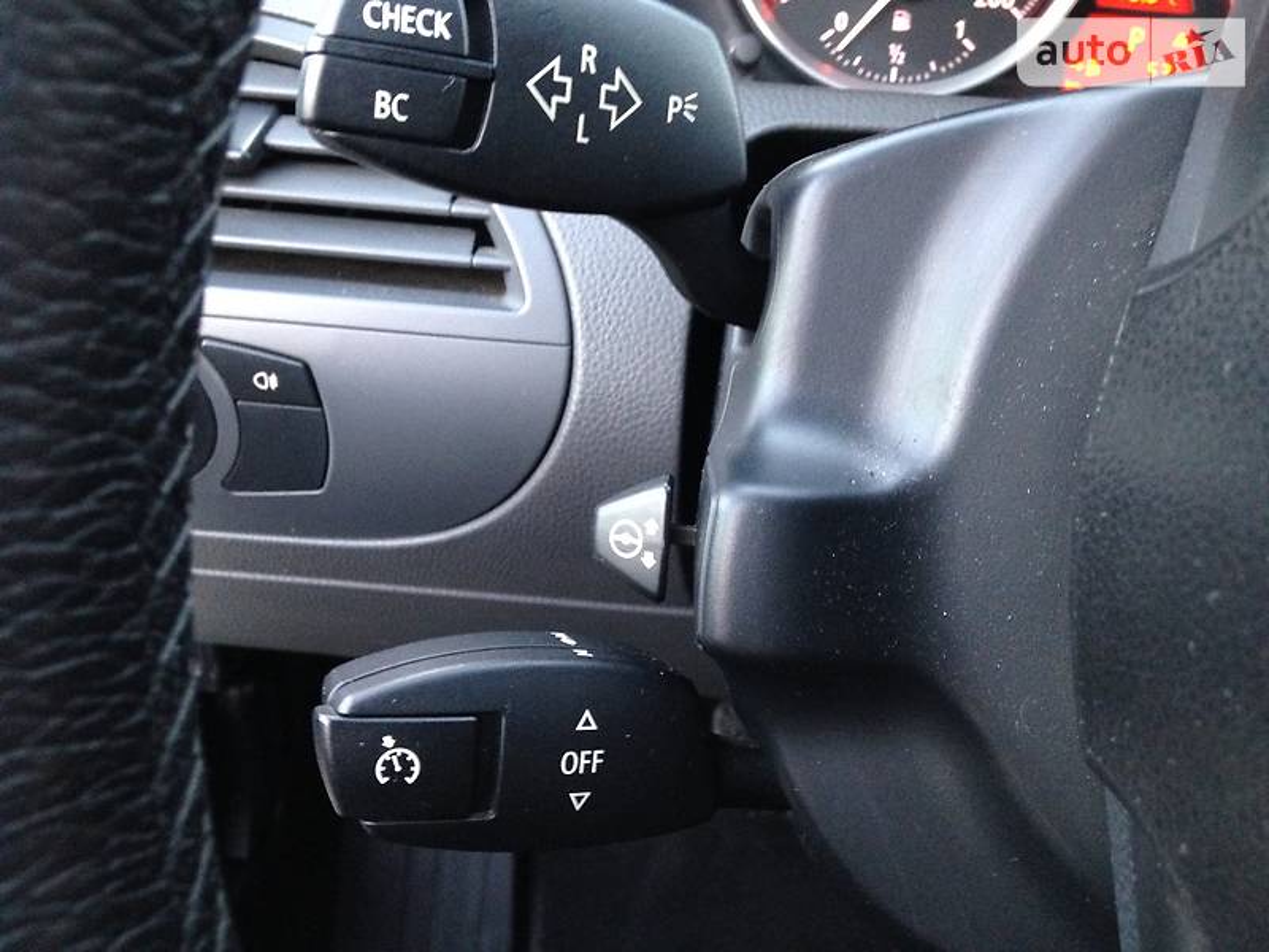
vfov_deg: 42.9
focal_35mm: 33
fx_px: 1210
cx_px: 634
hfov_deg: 55.4
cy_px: 476
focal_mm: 4.1
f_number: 2.4
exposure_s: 1/20
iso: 320
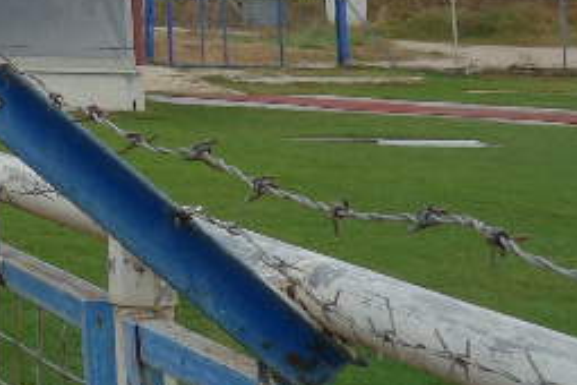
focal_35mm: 176
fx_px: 2821
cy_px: -421
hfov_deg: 10.0
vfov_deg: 7.5
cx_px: -860
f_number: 5.6
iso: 125
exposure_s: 1/640
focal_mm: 10.4
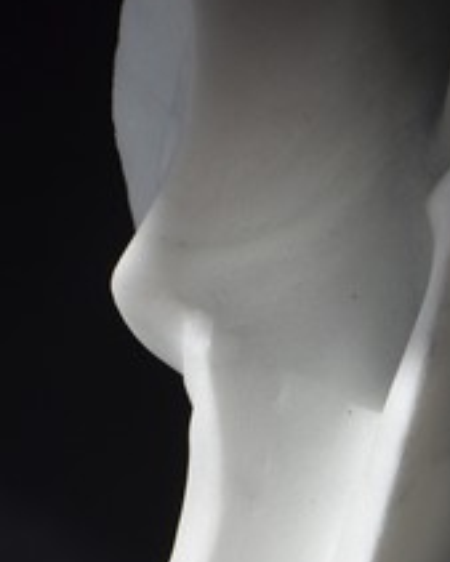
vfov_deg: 4.6
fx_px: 6976
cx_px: 465
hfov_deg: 3.7
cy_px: 634
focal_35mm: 419
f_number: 5.6
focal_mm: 105
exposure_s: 1/2000
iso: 320
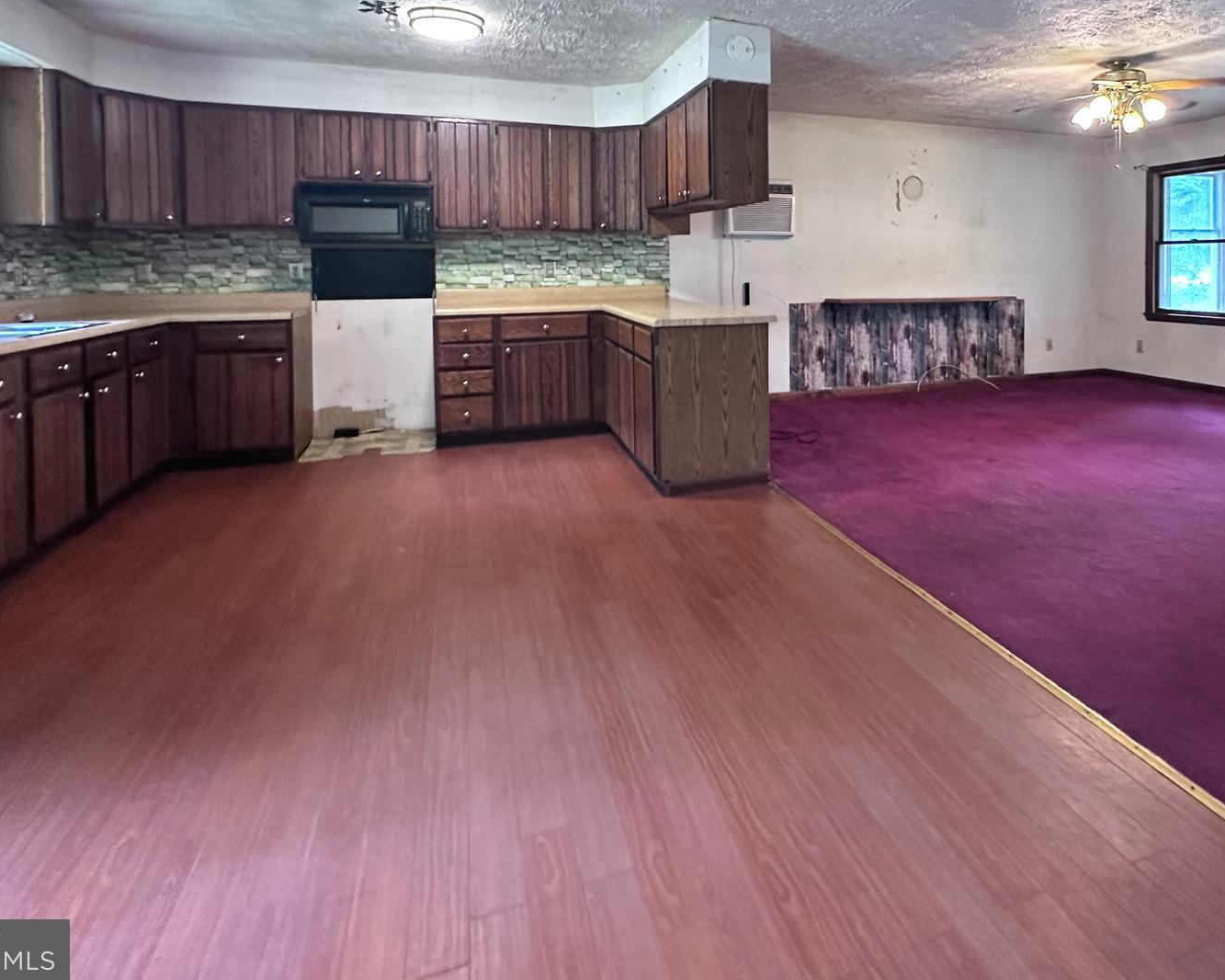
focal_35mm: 21
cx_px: 781
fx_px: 761
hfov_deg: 76.0
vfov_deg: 63.0
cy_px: 289
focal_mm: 2.22
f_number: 2.2
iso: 500
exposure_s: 1/60
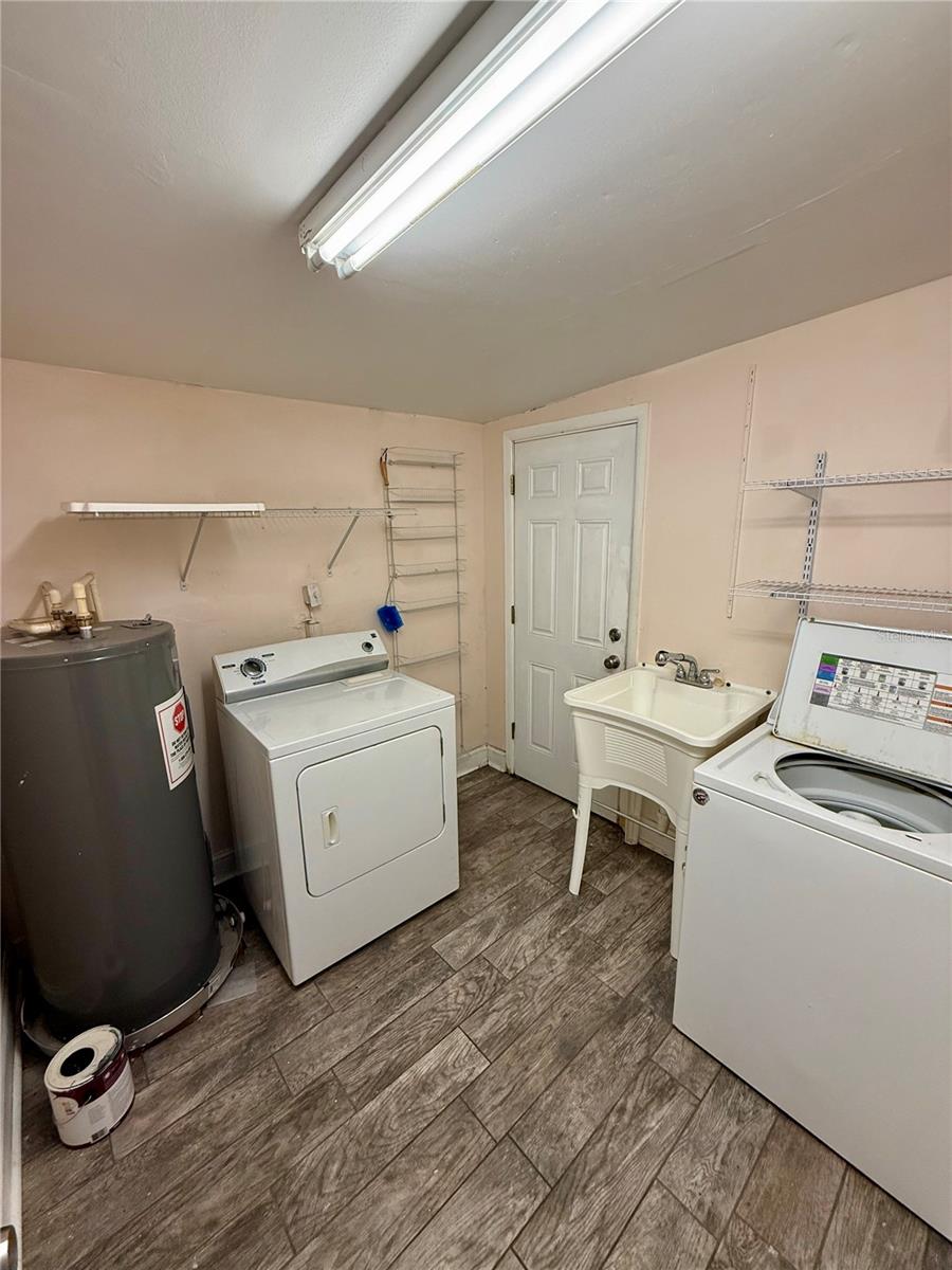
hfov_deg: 85.7
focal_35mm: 14
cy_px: 635
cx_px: 476
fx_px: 513
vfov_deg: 102.1
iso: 200
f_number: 2.2
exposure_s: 1/120
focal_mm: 2.22
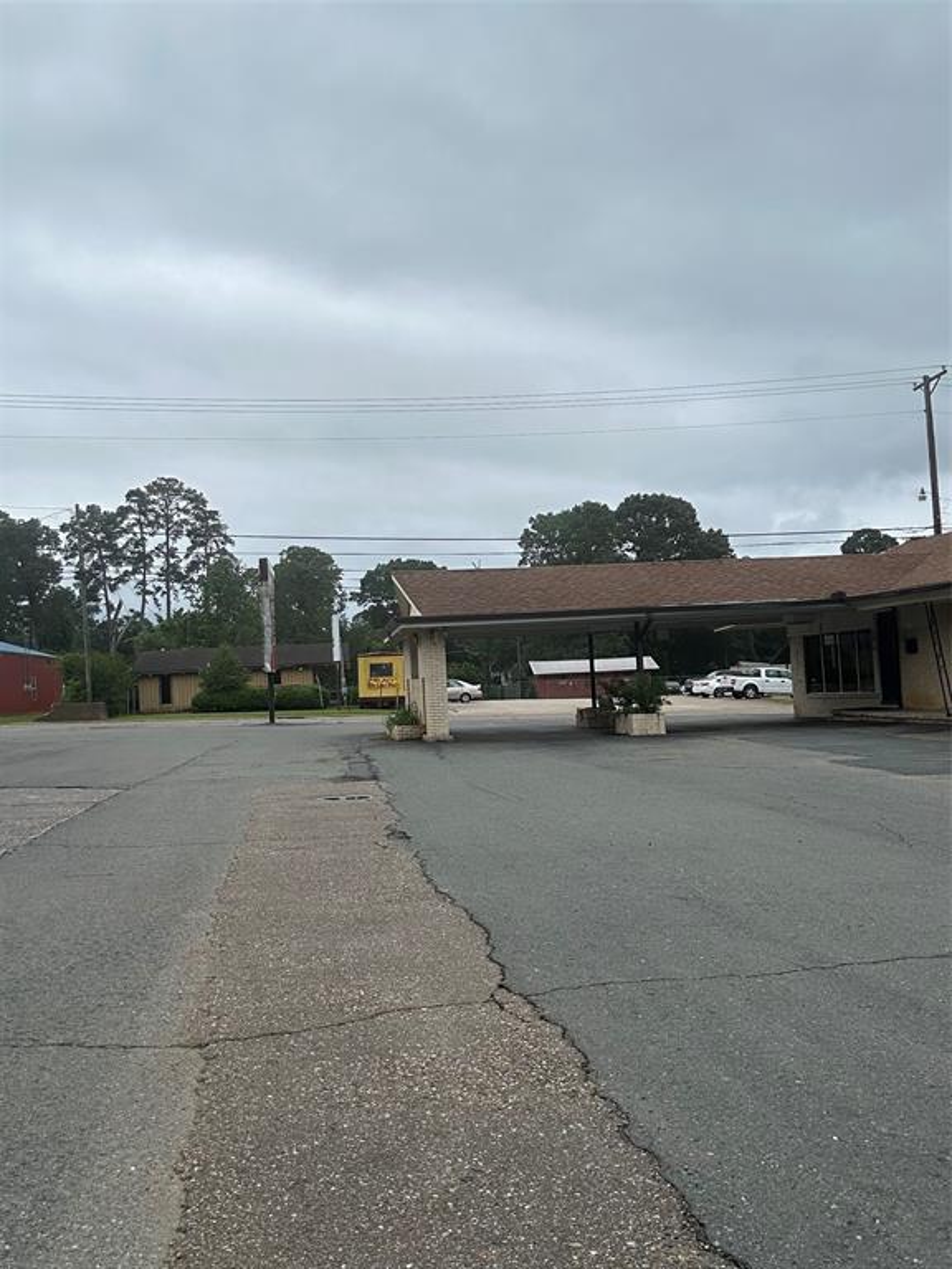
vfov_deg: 60.0
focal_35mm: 30
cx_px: 476
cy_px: 634
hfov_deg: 46.8
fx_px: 1100
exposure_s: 1/1541
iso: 25
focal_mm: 2.69
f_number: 1.9
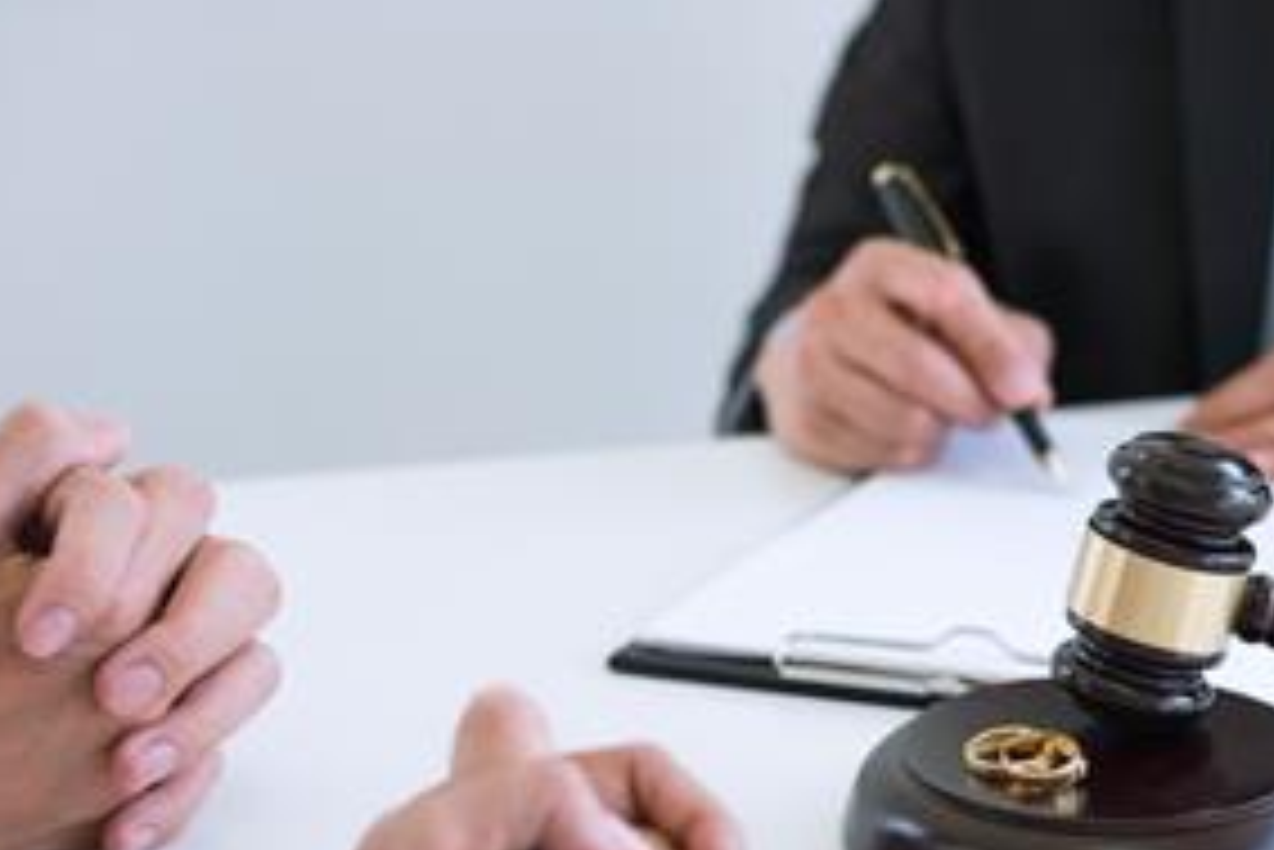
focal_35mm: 85
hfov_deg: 23.7
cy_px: 497
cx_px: 900
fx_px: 3009
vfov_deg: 16.1
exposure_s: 1/180
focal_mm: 35
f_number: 2.8
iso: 200
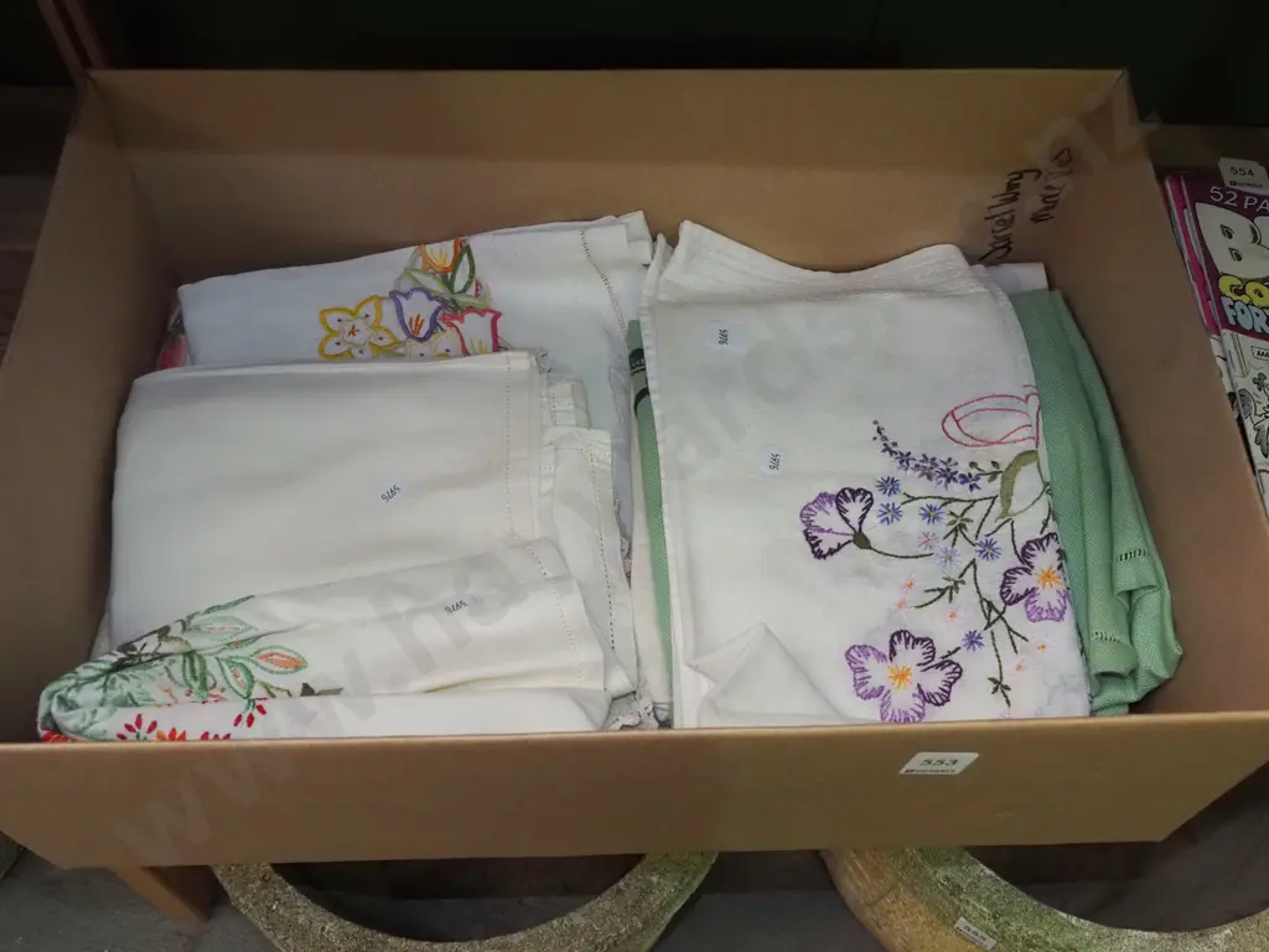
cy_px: 476
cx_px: 634
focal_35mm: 34
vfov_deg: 41.8
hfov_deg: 54.0
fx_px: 1246
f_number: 5.6
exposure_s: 1/160
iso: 2000
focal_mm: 17
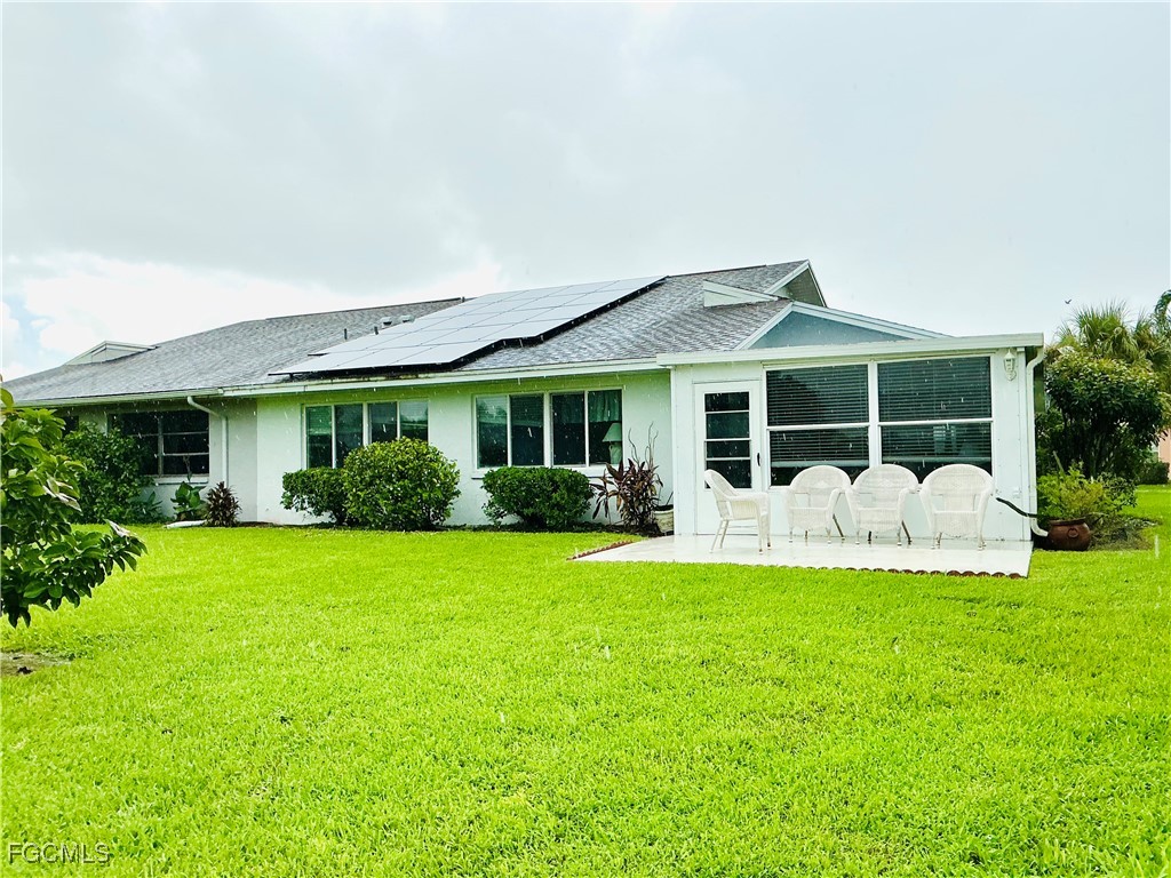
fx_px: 981
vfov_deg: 48.2
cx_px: 586
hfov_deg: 61.7
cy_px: 439
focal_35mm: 29
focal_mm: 3
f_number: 1.8
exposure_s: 1/749
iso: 25
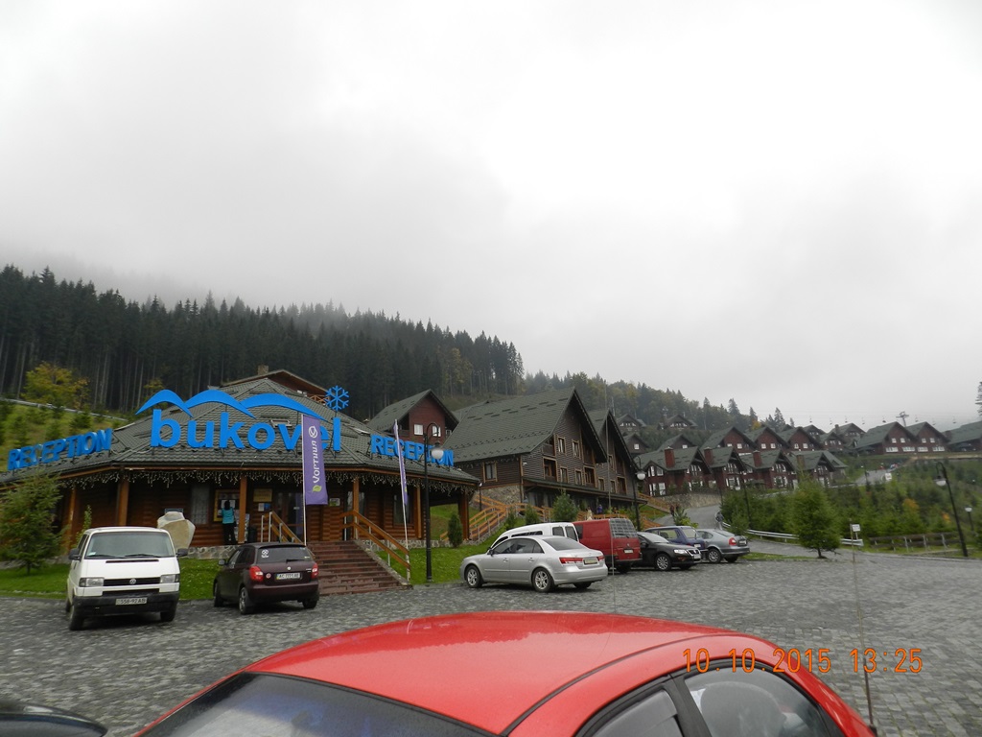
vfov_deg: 58.9
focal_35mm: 23
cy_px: 368
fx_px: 652
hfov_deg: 73.9
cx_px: 491
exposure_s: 1/400
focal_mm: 4
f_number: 3.4
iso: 160
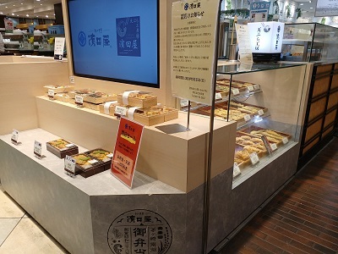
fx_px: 264
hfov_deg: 65.3
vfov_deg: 51.4
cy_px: 127
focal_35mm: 27
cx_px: 169
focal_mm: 3.58
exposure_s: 1/99.9
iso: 50
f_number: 1.9
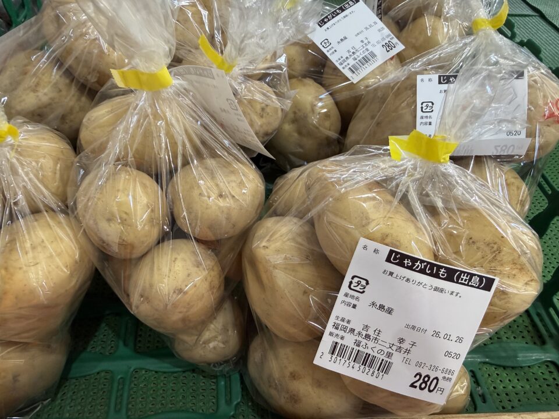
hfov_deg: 71.6
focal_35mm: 24
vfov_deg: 56.8
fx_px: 388
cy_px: 210
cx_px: 280
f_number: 2.2
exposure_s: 1/60
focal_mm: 2.22
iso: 200
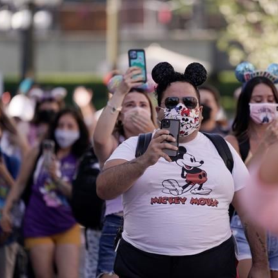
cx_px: 182
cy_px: 139
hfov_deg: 3.4
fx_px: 4661
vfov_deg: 3.4
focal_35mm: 513
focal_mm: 400
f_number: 5.6
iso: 400
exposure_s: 1/800
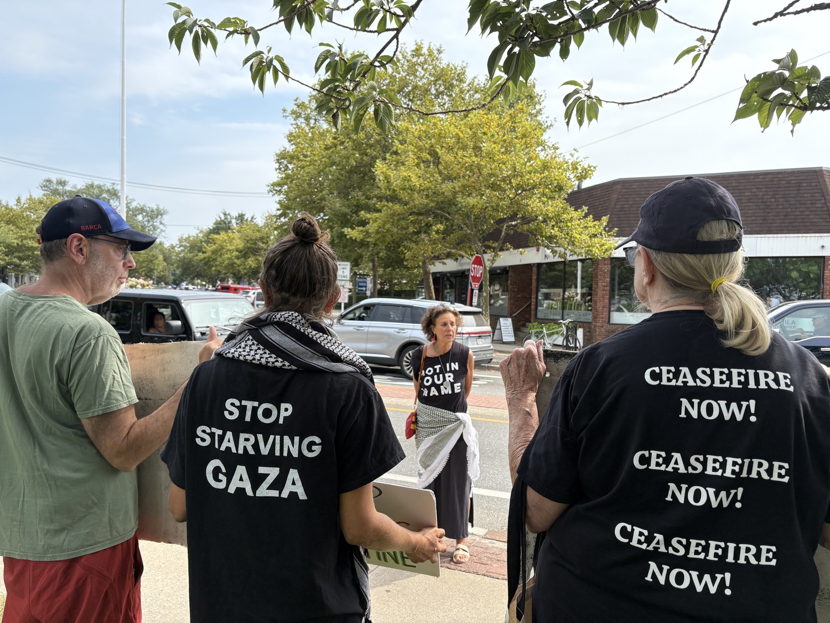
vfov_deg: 53.1
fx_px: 623
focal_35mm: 26
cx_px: 415
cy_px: 312
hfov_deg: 67.3
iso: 64
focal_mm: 5.96
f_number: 1.6
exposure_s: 1/1953
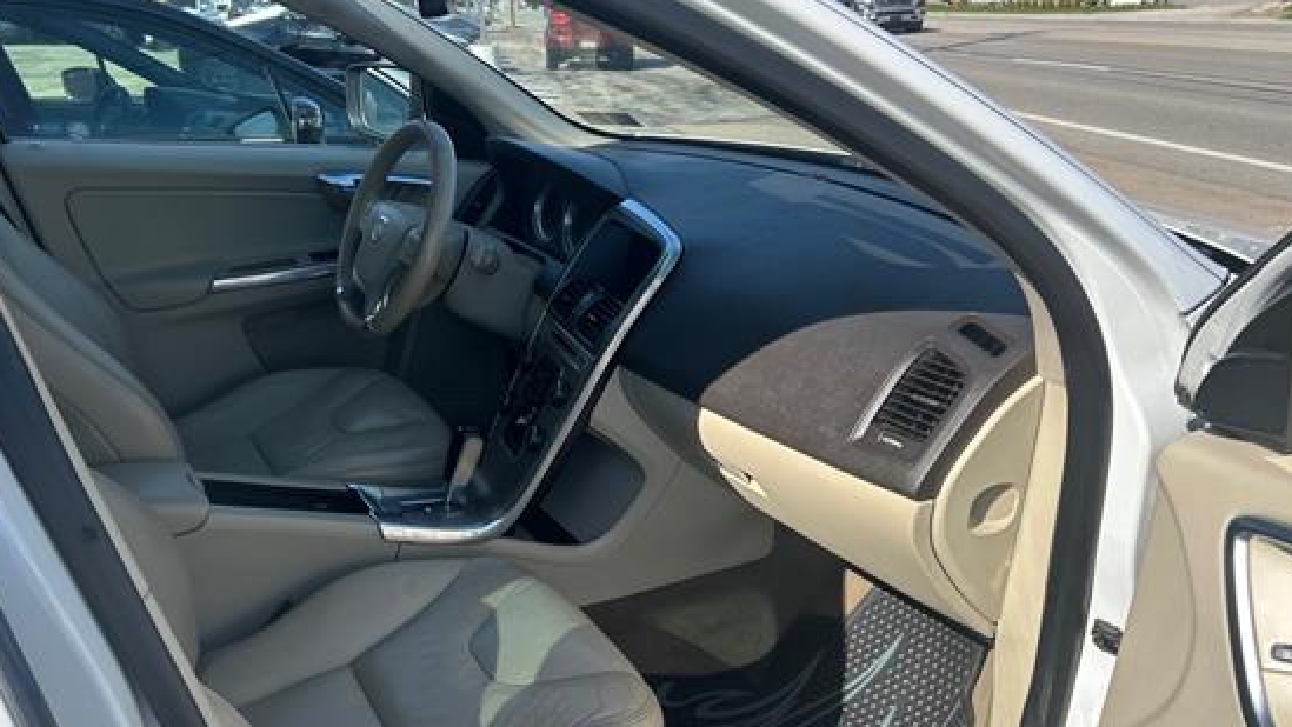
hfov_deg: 59.4
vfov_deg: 35.5
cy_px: 445
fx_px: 1131
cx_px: 610
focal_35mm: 33
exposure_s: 1/2252
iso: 50
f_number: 1.5
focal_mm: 5.7
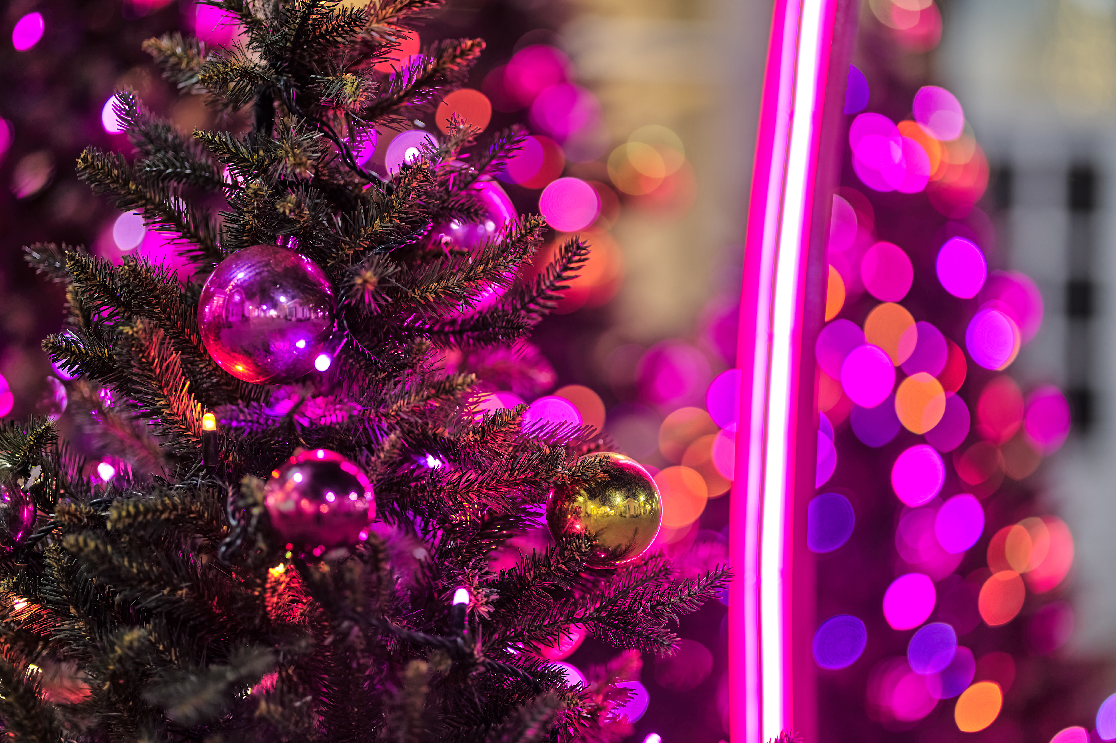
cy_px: 372
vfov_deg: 16.1
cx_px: 558
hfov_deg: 23.9
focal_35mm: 85
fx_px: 2633
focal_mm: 85
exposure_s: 1/80
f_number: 1.4
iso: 100
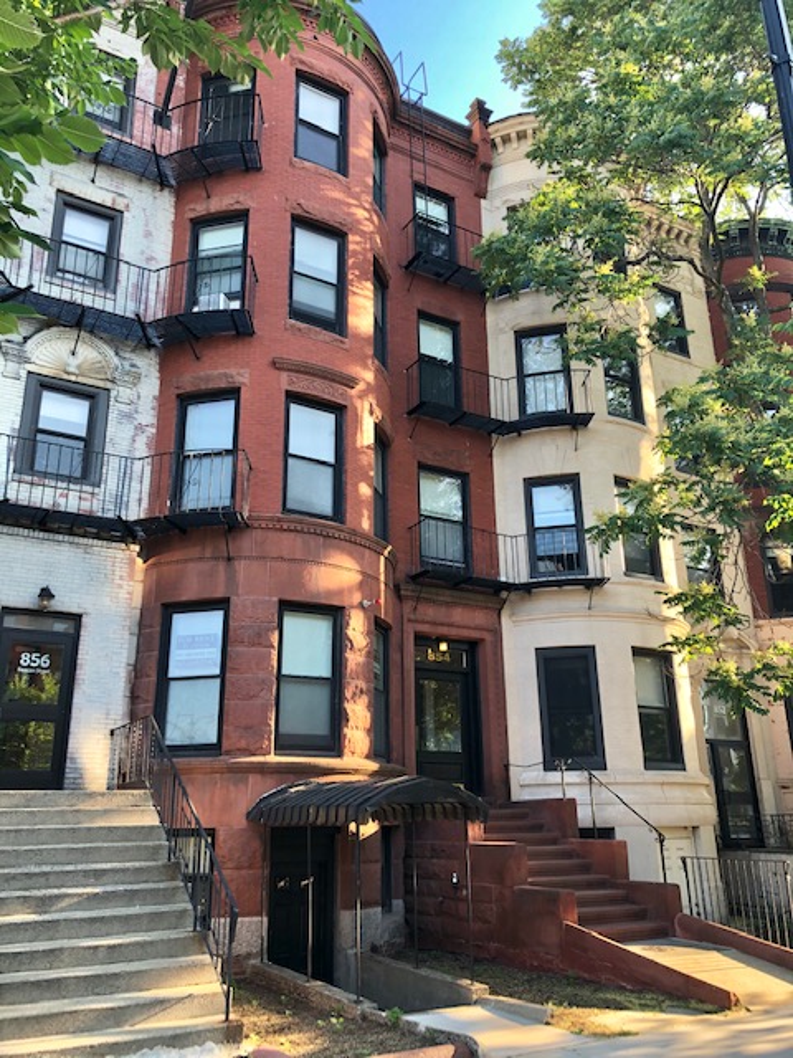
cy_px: 529
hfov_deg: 49.7
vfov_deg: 63.4
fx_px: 855
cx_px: 396
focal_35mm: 28
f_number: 1.8
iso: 32
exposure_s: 1/120
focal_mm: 3.99
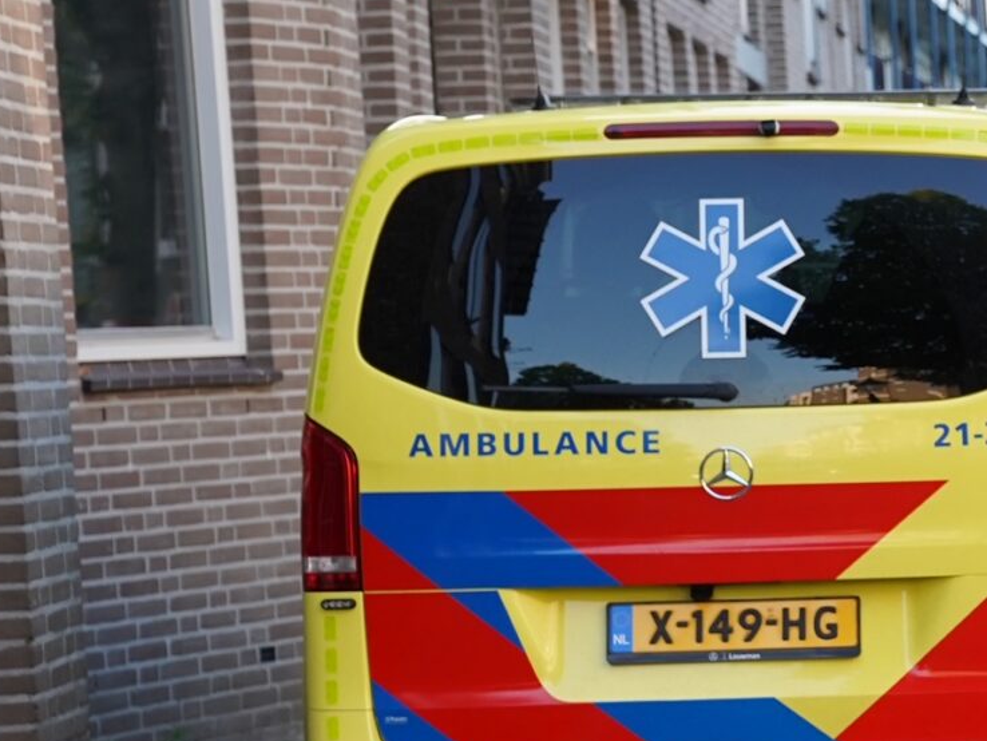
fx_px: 4564
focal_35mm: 160
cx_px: 1436
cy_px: 510
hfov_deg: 11.8
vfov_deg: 9.3
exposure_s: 1/320
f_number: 4
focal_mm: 48
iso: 640
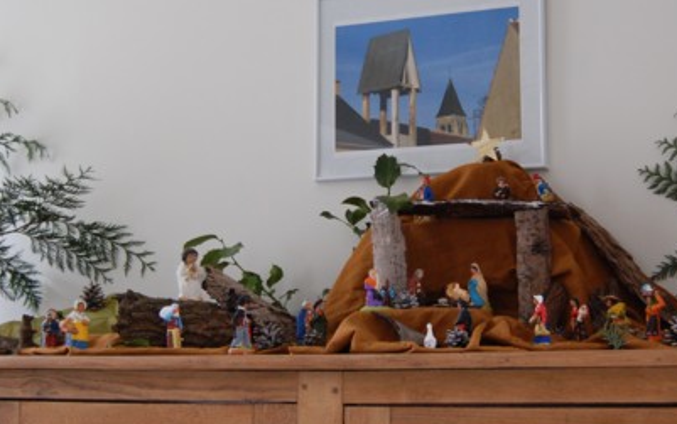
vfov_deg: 20.3
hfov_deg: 31.9
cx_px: 400
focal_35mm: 64
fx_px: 1181
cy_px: 175
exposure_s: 1/20
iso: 800
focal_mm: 24
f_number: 4
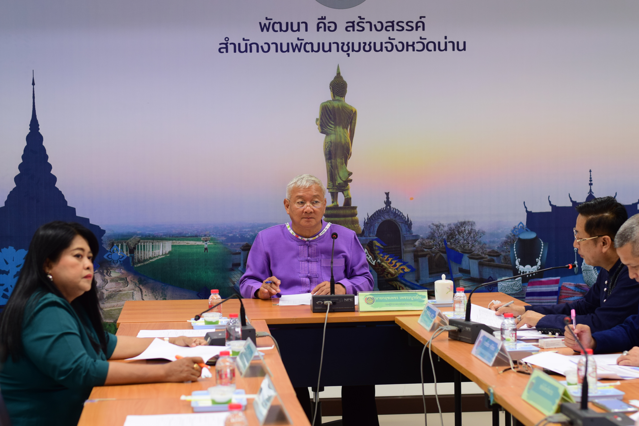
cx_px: 320
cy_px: 213
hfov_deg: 27.0
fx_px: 1332
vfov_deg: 18.2
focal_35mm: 75
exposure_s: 1/100
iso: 500
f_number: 3.2
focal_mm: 50
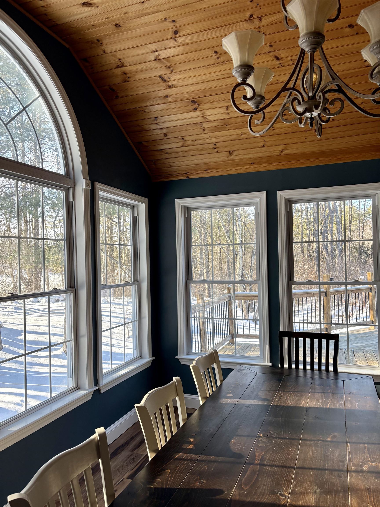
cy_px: 254
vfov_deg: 67.3
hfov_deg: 53.1
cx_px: 190
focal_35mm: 26
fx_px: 381
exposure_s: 1/290
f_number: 1.6
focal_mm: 5.96
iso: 64
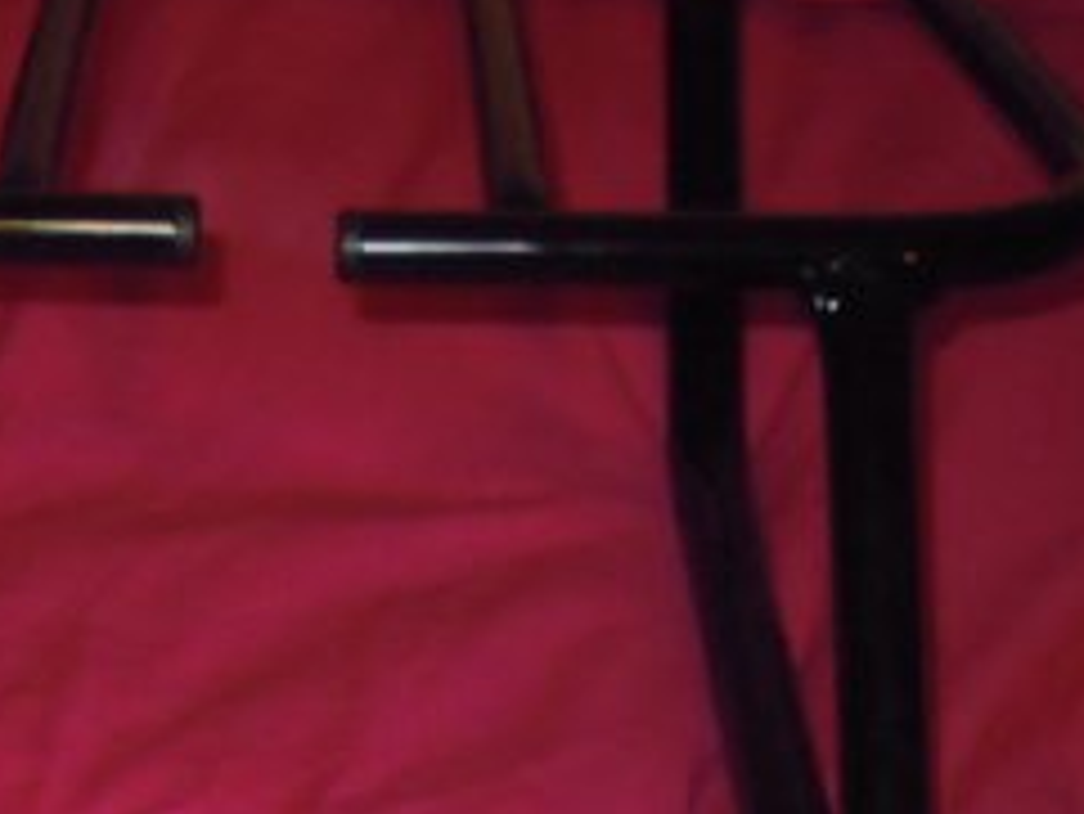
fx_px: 2914
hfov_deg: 20.8
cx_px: 184
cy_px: 1021
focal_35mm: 93
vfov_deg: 15.2
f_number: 2.7
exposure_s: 1/25
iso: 360
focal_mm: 5
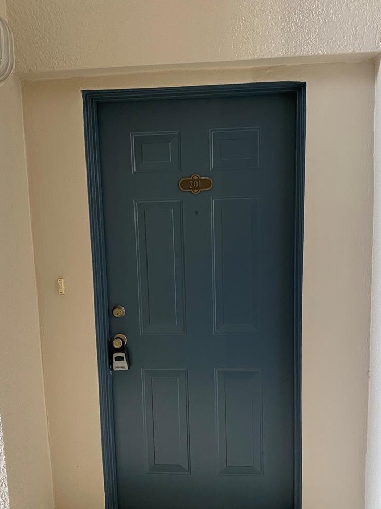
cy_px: 283
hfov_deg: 44.2
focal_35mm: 32
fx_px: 470
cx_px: 191
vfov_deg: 56.7
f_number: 1.8
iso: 400
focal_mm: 4.25
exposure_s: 1/60
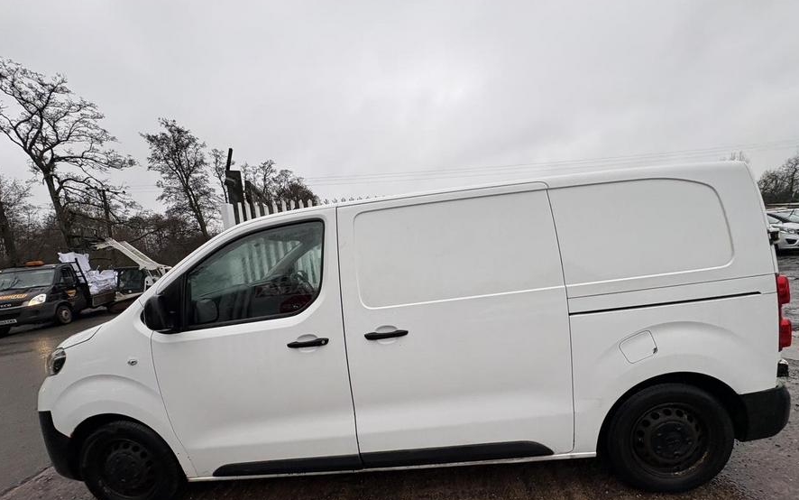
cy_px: 294
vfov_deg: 74.2
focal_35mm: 15
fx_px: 327
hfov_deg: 101.5
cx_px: 400
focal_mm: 2.22
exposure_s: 1/99
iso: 40
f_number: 2.2
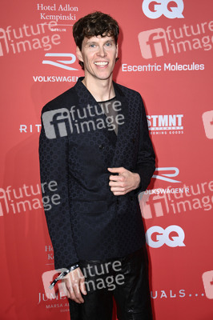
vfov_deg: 29.7
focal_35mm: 68
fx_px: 605
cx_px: 106
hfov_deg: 20.0
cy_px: 160
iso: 800
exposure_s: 1/250
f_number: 5.6
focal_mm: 68
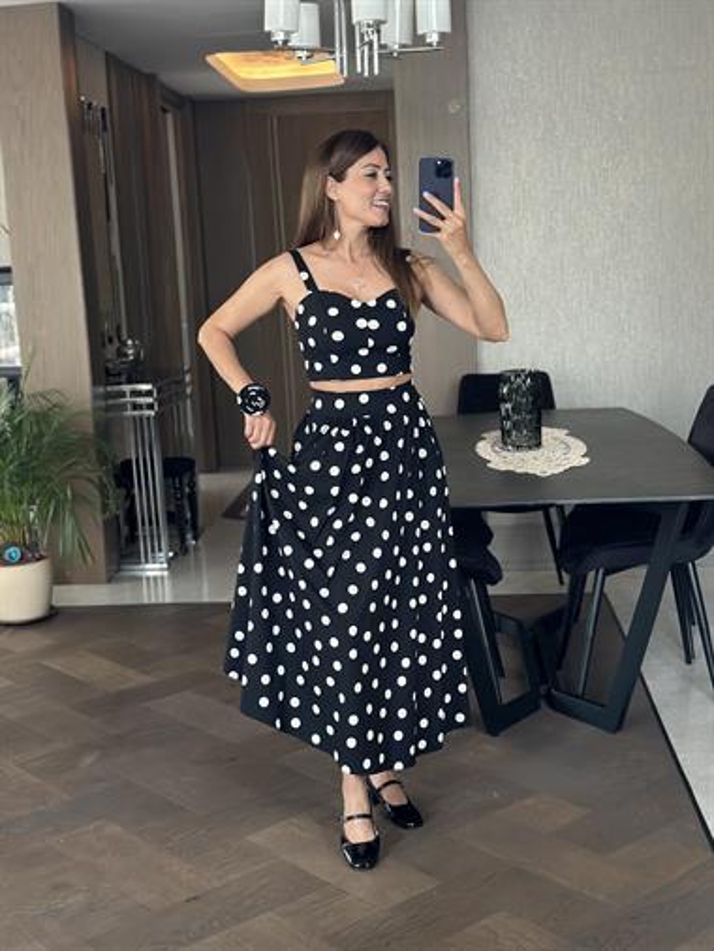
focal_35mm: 48
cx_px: 357
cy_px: 476
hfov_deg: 30.3
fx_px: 1319
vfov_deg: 39.6
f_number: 1.78
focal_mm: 6.86
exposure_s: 1/60
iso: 400
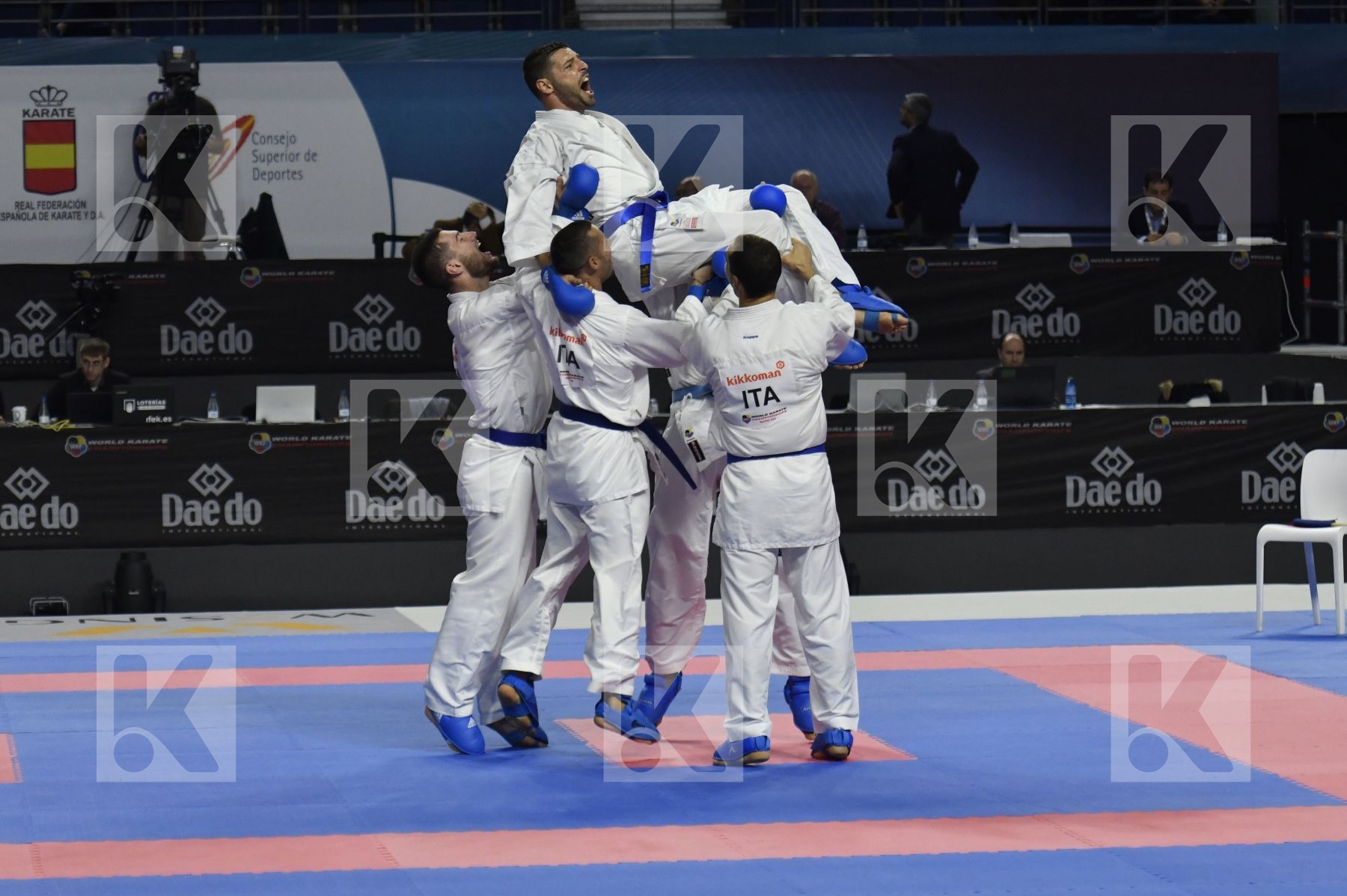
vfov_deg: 9.1
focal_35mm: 150
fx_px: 5609
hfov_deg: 13.7
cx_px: 674
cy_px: 448
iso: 1250
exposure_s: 1/800
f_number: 4
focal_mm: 100
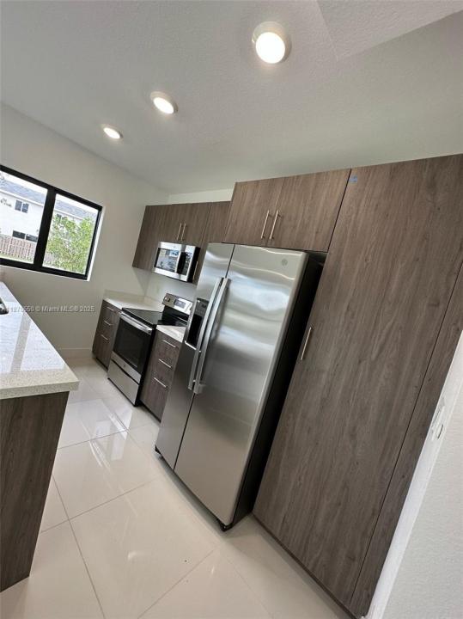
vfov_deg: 102.1
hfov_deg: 85.6
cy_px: 310
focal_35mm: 14
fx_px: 250
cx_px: 232
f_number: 2.2
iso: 125
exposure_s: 1/120
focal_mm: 2.22
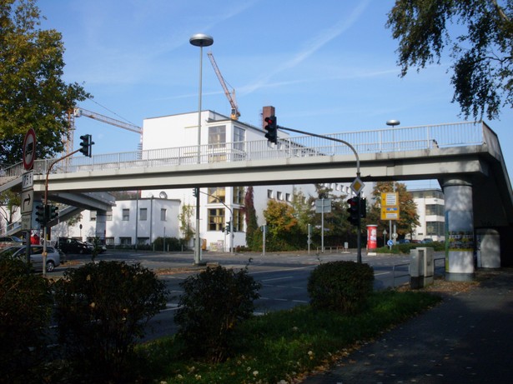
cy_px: 192
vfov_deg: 37.7
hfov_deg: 49.0
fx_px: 563
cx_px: 256
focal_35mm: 38
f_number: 8.4
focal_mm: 6.3
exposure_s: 1/180
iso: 80
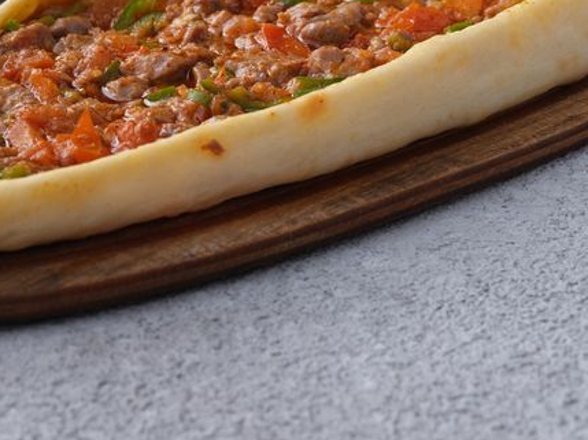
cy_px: 16
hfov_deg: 8.7
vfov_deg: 6.5
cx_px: 282
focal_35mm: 227
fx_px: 3853
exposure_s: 1/100
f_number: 10
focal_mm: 120
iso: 400
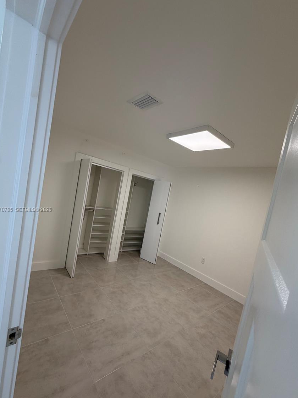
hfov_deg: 81.7
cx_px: 145
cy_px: 210
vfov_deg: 98.1
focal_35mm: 15
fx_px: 172
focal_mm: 2.22
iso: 100
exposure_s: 1/120
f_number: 2.2
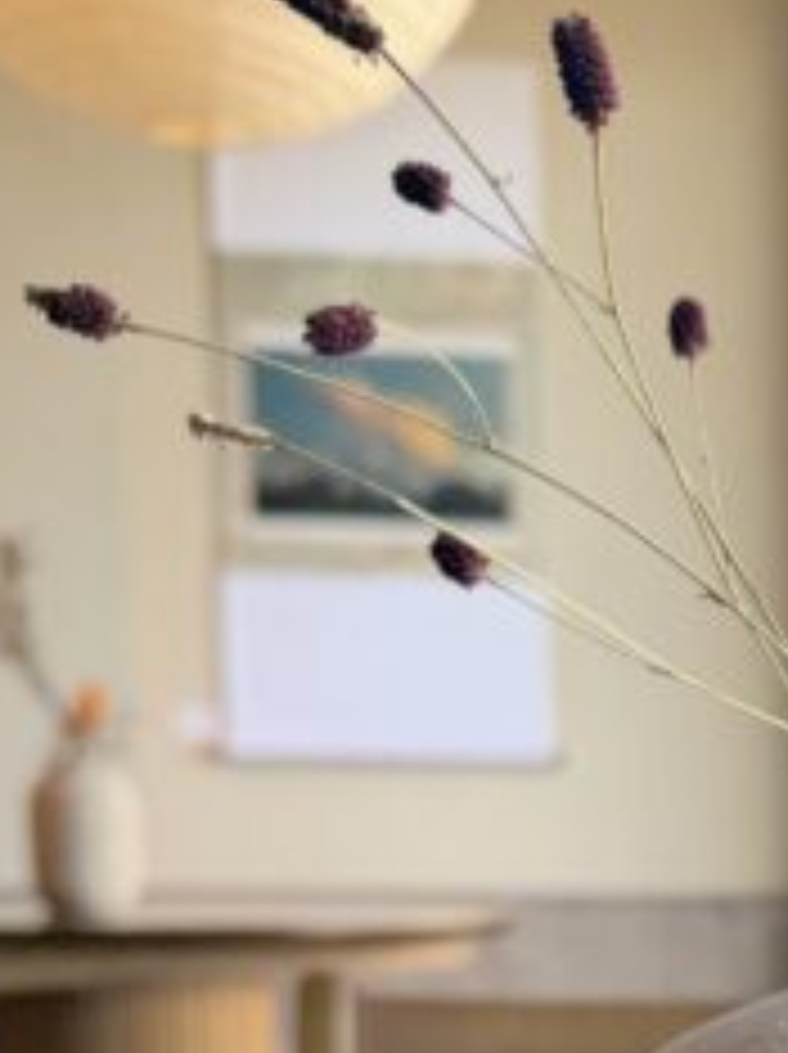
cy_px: 1134
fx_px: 2250
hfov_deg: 18.2
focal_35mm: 74
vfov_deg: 24.7
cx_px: 1094
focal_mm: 6.76
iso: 64
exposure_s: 1/183
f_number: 1.78
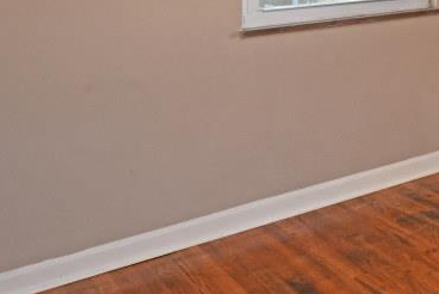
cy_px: -93
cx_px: 684
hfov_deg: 25.1
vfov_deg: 21.4
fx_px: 696
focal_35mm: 57
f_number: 4
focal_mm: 14
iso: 500
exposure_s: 1/60
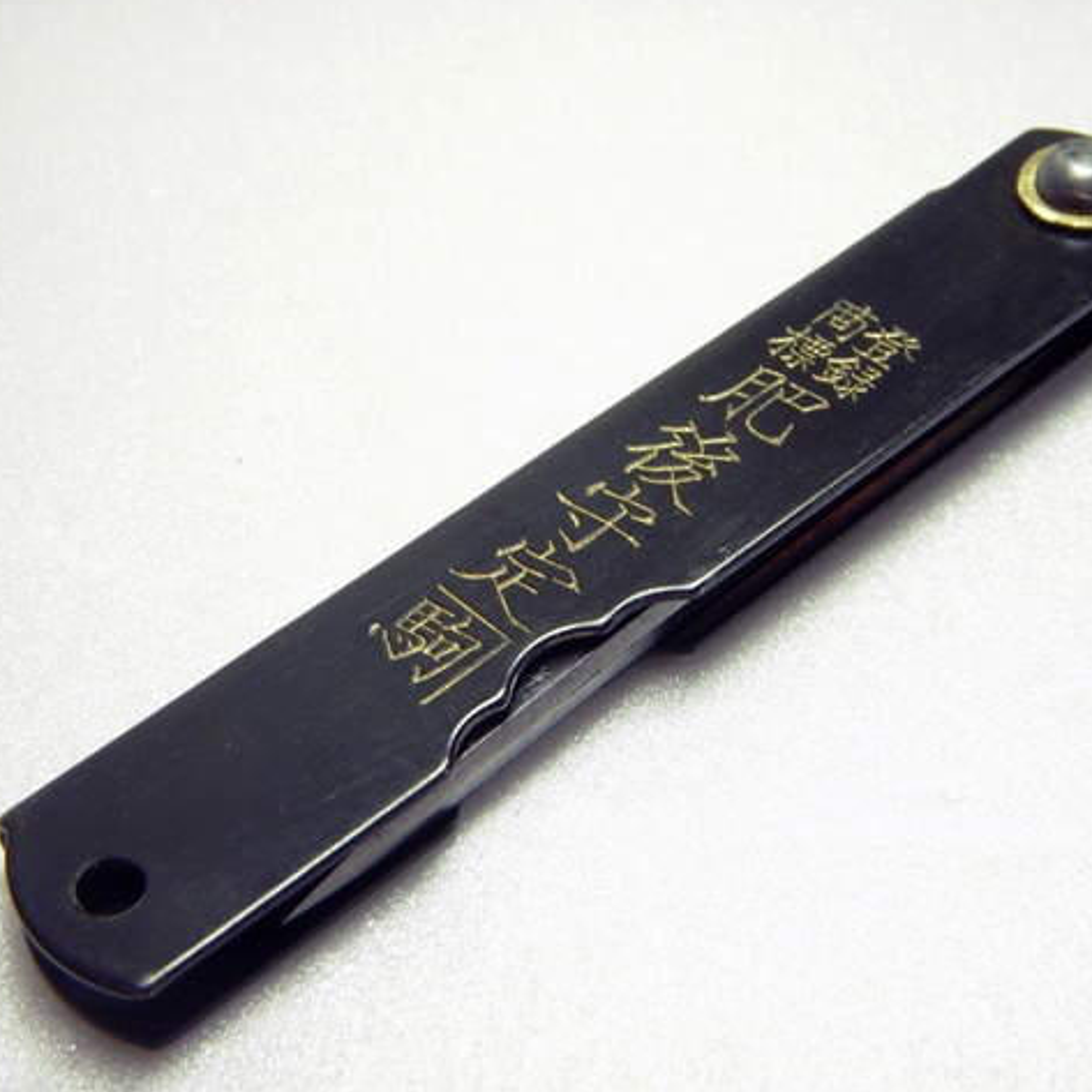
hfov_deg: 21.9
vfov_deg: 21.9
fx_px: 2820
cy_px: 540
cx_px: 667
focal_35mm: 79
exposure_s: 1/25
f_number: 3.7
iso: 200
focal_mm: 11
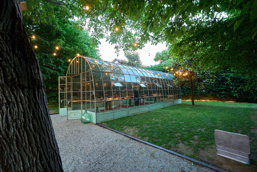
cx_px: 128
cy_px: 86
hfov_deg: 96.7
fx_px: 114
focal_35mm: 16
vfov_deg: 73.7
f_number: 6.3
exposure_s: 1/80
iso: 8000
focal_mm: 16
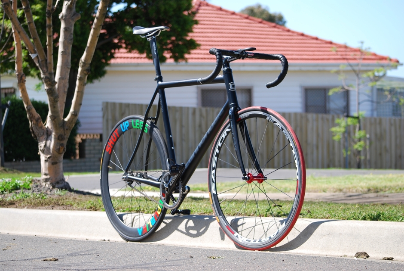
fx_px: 1146
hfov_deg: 20.0
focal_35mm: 102
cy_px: 136
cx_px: 202
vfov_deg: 13.5
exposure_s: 1/250
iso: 100
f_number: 4.5
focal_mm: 68
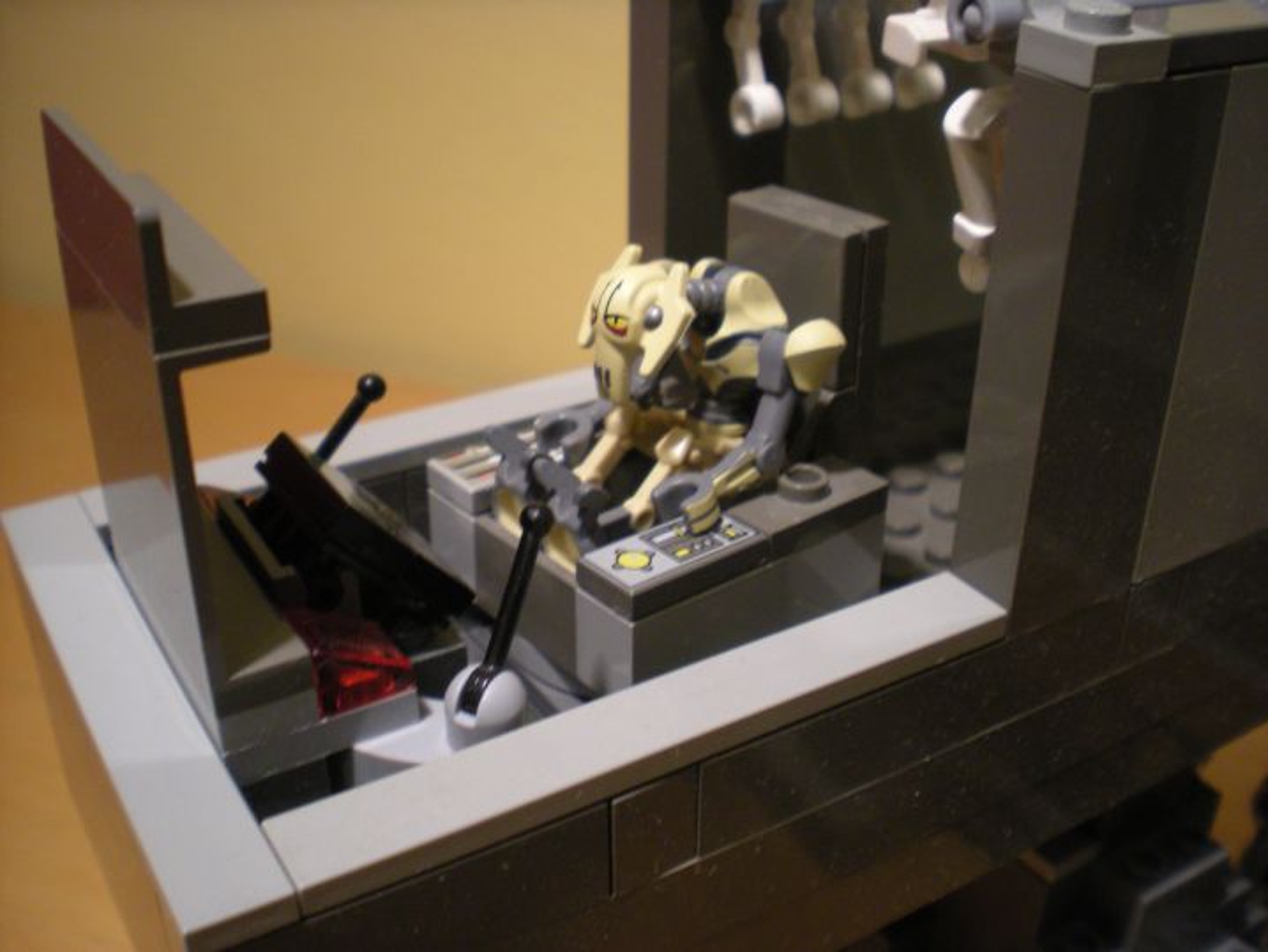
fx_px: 1392
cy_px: 476
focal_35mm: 38
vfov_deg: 37.7
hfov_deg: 49.0
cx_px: 634
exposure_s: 1/44.2
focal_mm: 6.3
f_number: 3.1
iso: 200
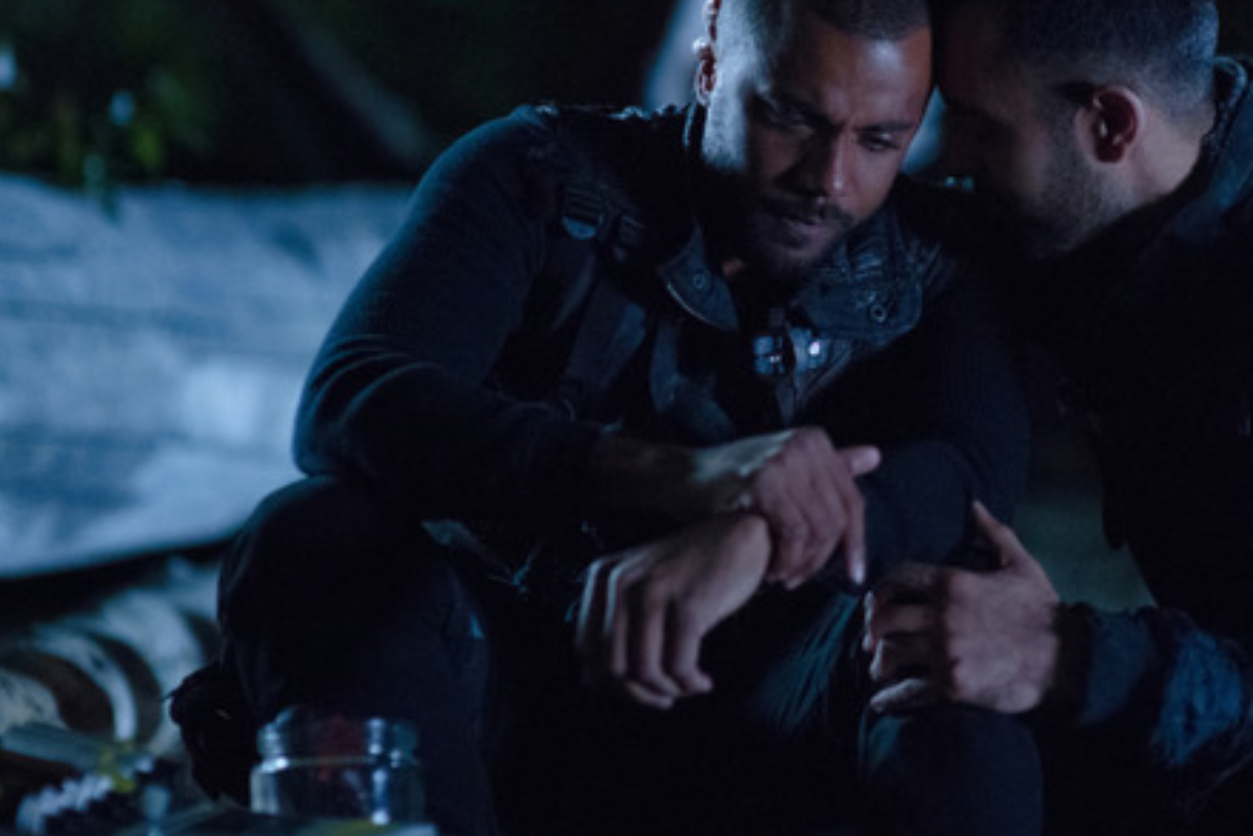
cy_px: 342
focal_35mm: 151
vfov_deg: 9.1
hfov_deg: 13.5
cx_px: 982
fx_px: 5257
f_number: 2
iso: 6400
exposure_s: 1/60
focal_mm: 85
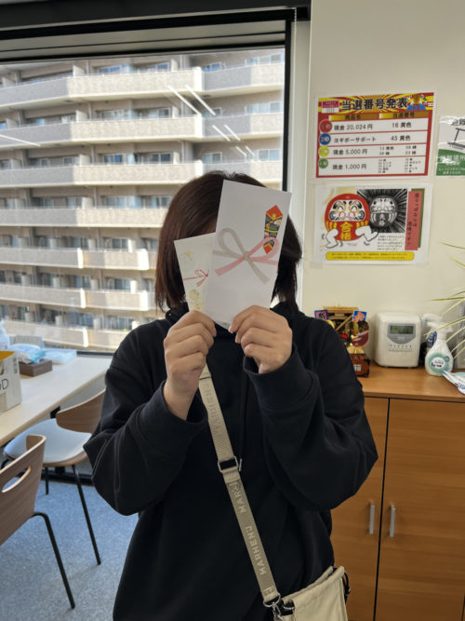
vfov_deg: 67.3
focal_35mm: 26
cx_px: 232
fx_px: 466
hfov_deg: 53.0
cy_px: 310
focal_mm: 5.7
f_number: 1.5
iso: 40
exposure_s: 1/127
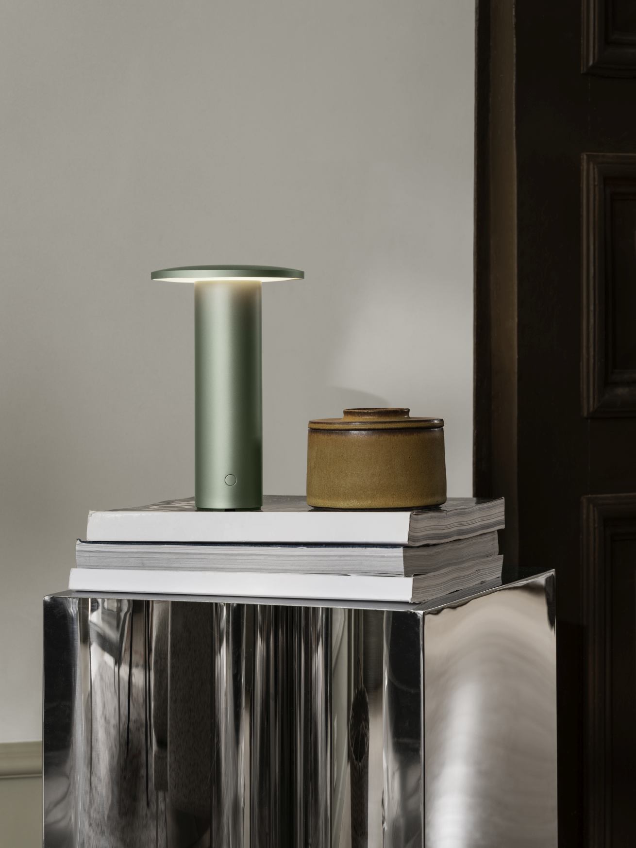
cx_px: 318
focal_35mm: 87
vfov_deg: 22.5
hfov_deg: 17.0
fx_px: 2132
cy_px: 424
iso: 400
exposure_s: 1/8
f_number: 11
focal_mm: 110
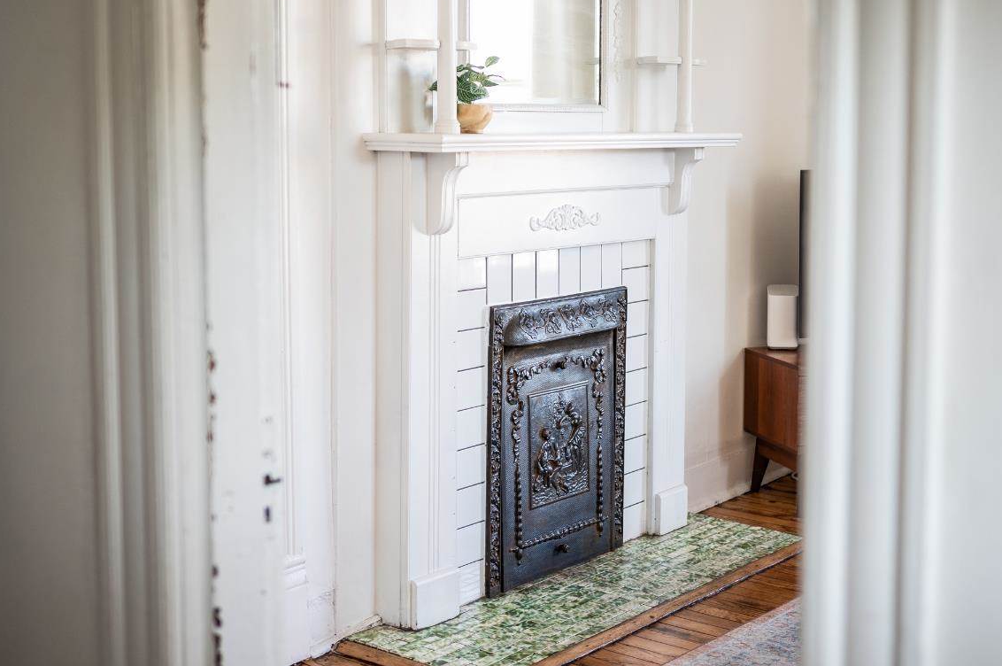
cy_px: 271
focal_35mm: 53
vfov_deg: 25.4
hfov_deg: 37.4
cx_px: 588
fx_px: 1473
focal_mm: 40
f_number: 2.5
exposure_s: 1/60
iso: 200
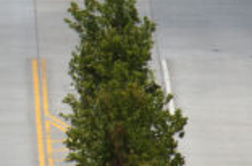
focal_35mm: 1585
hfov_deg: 1.3
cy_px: -42
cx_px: 101
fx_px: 11061
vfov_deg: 0.9
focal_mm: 210
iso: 100
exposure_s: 1/500
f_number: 7.1
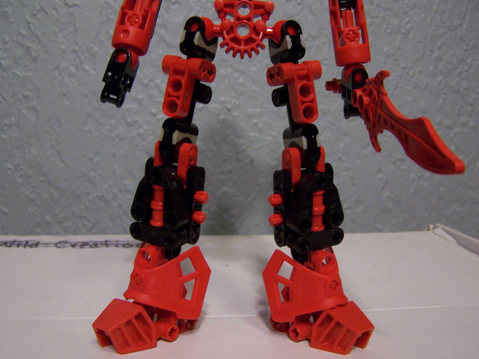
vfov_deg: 37.7
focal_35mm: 38
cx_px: 240
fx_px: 526
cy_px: 180
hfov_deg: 49.0
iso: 140
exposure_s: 1/20
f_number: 2.8
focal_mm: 6.3
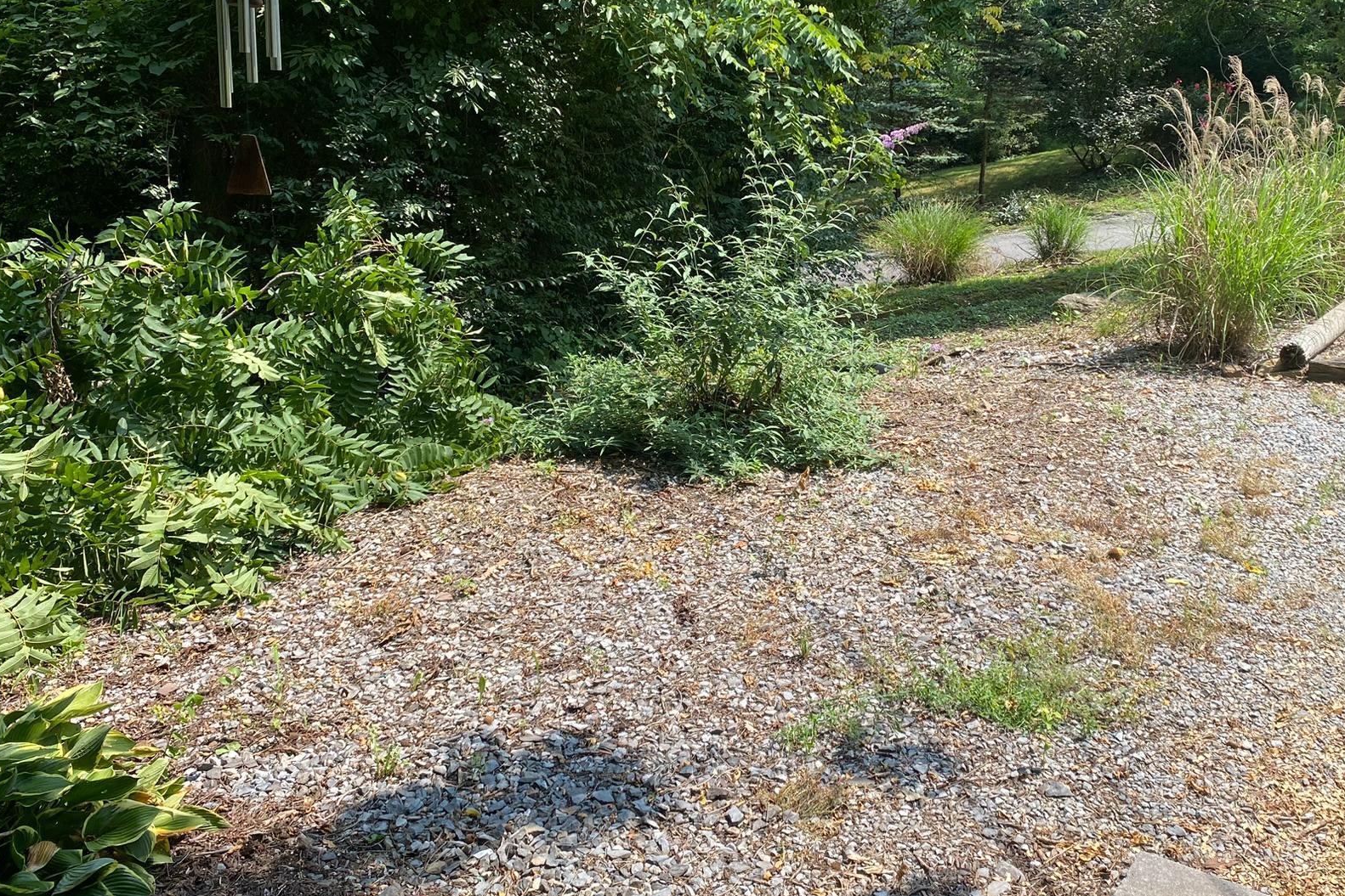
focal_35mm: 35
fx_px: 1308
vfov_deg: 37.6
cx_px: 808
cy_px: 324
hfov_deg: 54.0
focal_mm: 4.25
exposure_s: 1/949
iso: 32
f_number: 1.8
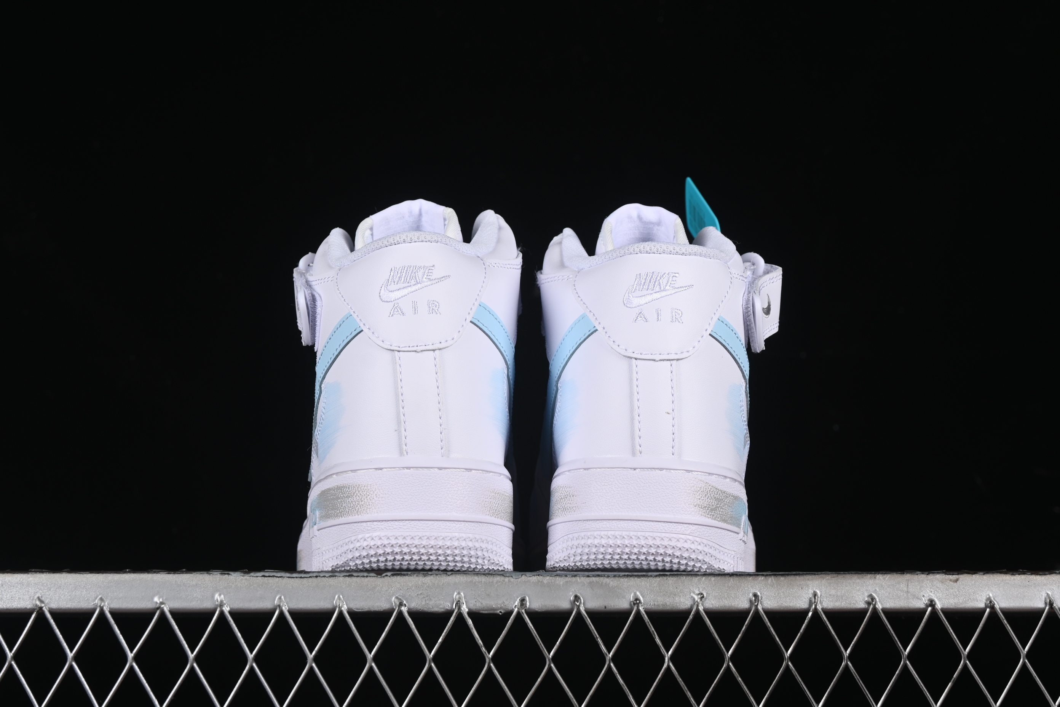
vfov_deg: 18.2
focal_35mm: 75
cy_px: 354
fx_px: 2208
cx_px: 530
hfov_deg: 27.0
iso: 160
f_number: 8
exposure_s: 1/125
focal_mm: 50
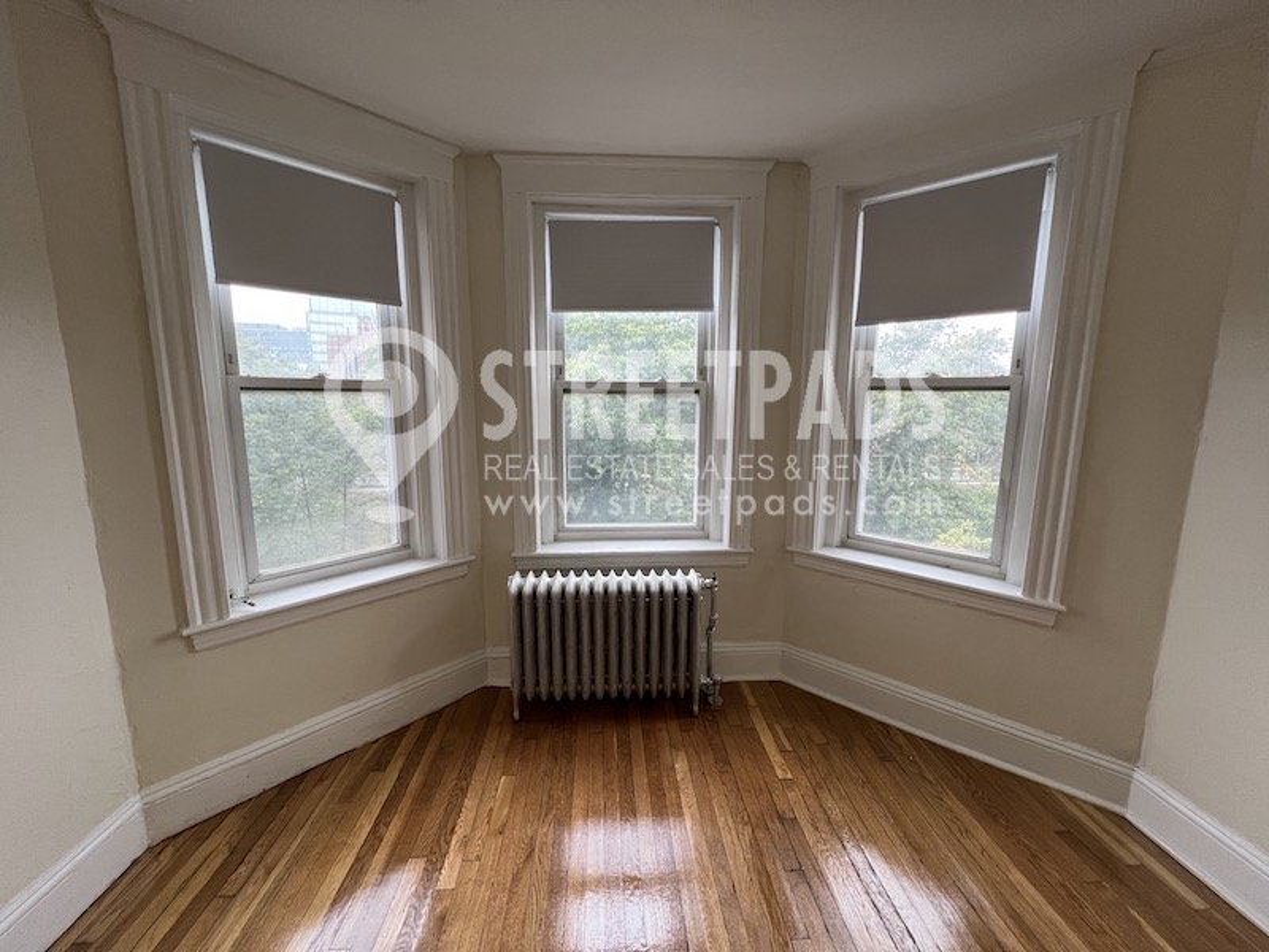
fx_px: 477
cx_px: 634
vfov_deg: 89.9
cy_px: 476
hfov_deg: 106.2
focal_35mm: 13
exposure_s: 1/120
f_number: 1.8
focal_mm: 1.57
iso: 160
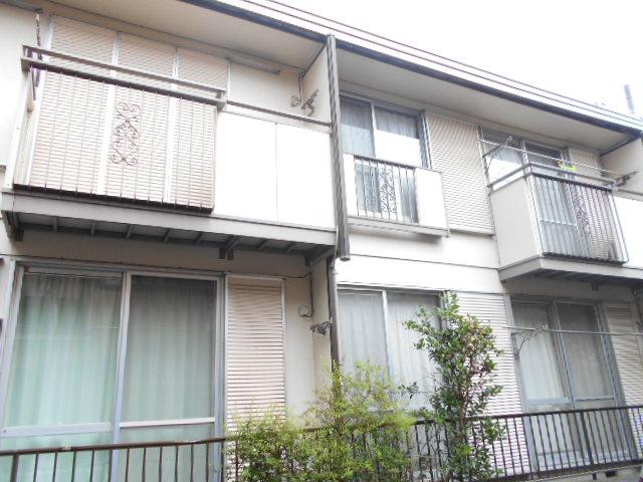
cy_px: 241
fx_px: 483
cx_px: 322
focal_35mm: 26
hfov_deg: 67.3
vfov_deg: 53.1
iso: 80
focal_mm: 4.6
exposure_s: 1/125
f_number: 3.2
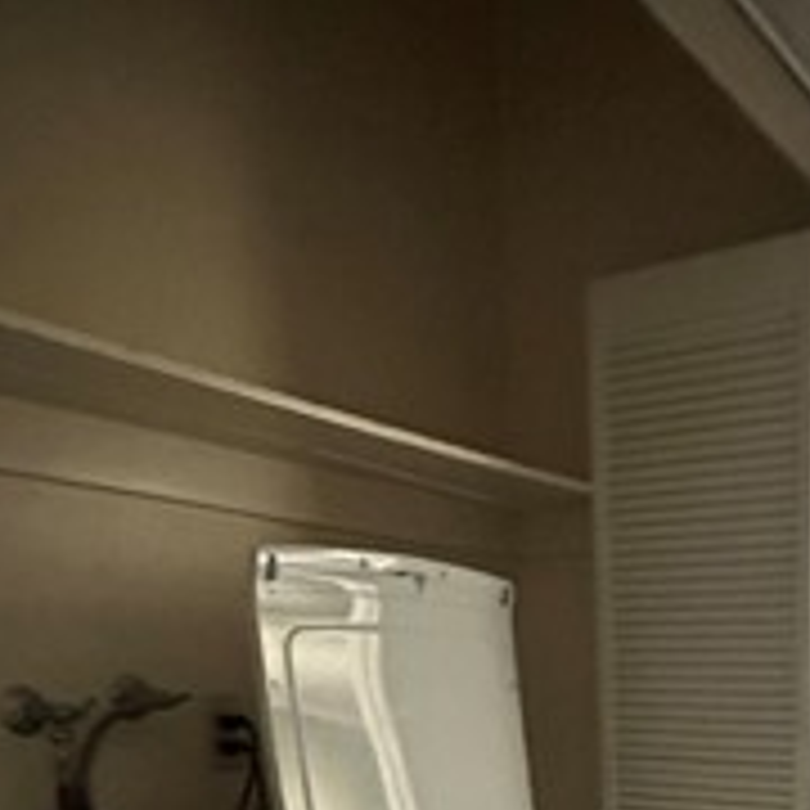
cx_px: 594
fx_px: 1165
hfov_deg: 37.5
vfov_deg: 32.7
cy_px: 932
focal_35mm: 44
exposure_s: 1/42
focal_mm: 2.22
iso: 1250
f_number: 2.2
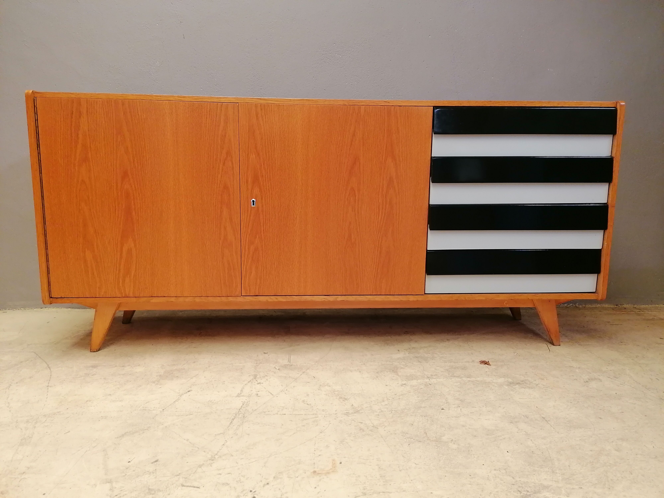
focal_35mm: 27
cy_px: 249
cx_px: 332
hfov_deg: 65.3
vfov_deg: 51.4
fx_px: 518
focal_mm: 4.75
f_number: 1.8
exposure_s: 1/33.3
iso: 160
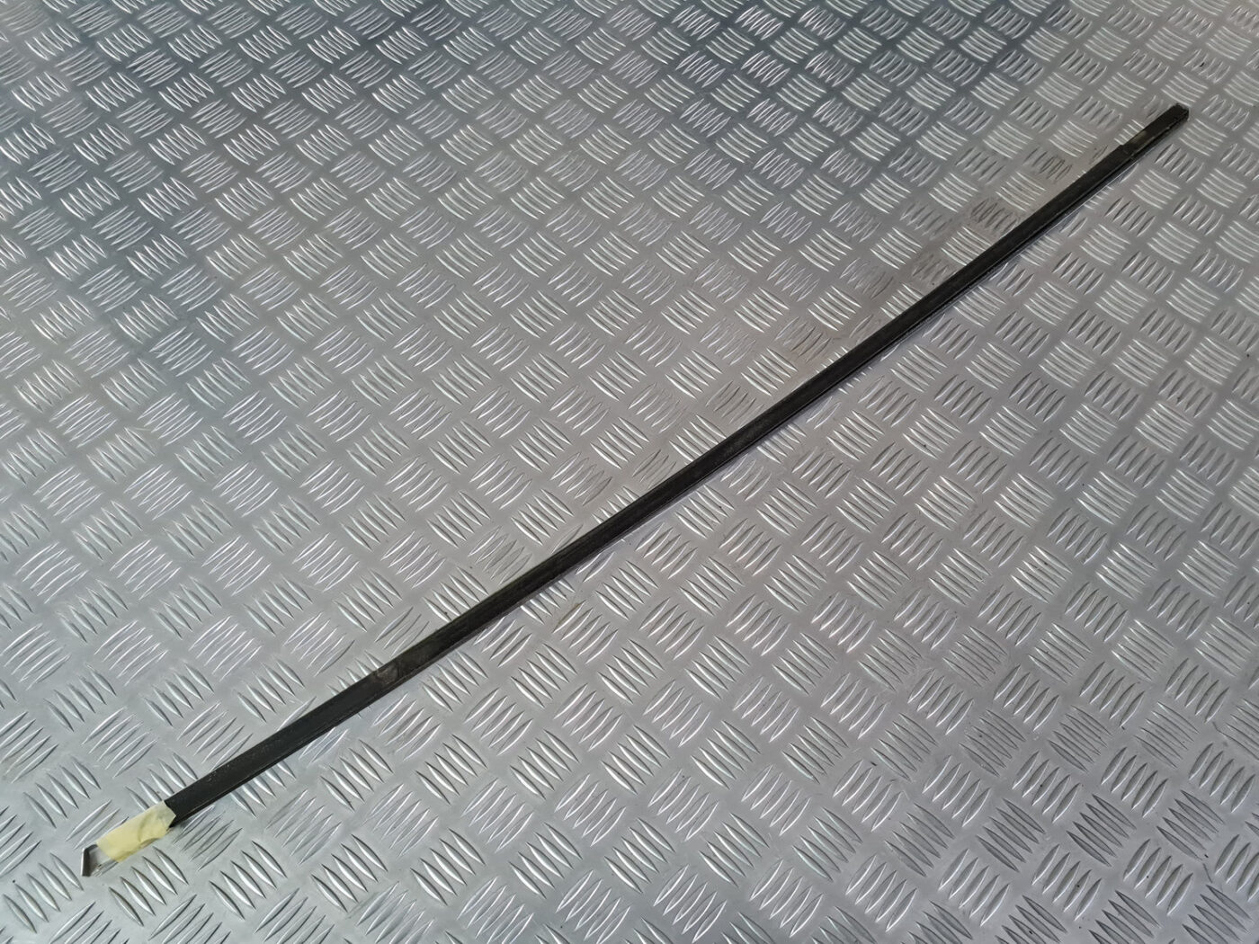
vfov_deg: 53.1
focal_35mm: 26
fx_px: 946
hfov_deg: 67.3
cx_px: 630
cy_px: 472
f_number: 1.8
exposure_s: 1/50
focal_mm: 5.4
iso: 640
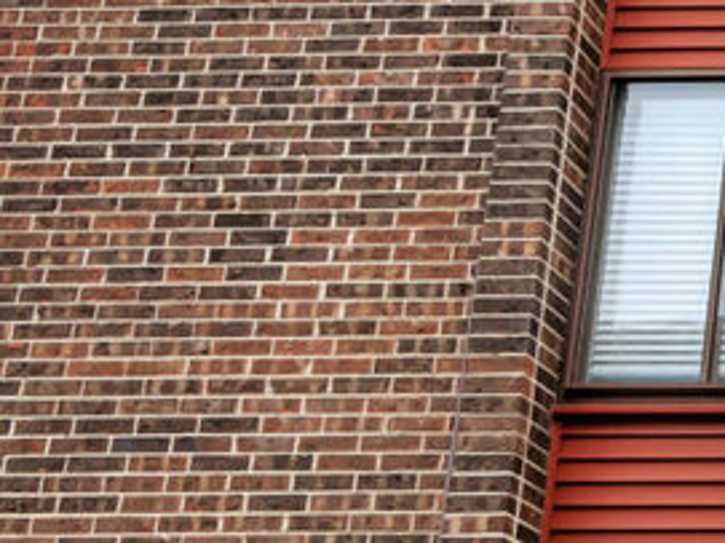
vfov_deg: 15.9
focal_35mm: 92
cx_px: 1427
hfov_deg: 16.5
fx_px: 1926
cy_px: 431
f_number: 9
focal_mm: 16
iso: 800
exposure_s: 1/20
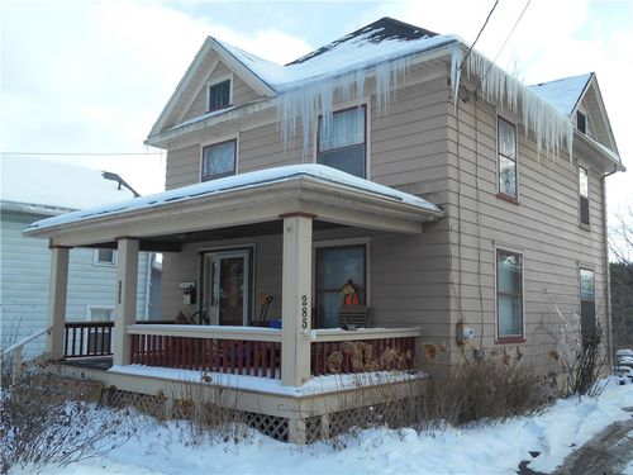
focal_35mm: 32
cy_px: 238
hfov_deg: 56.8
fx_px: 585
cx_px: 316
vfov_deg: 44.2
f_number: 3.6
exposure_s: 1/640
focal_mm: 5.8
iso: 80
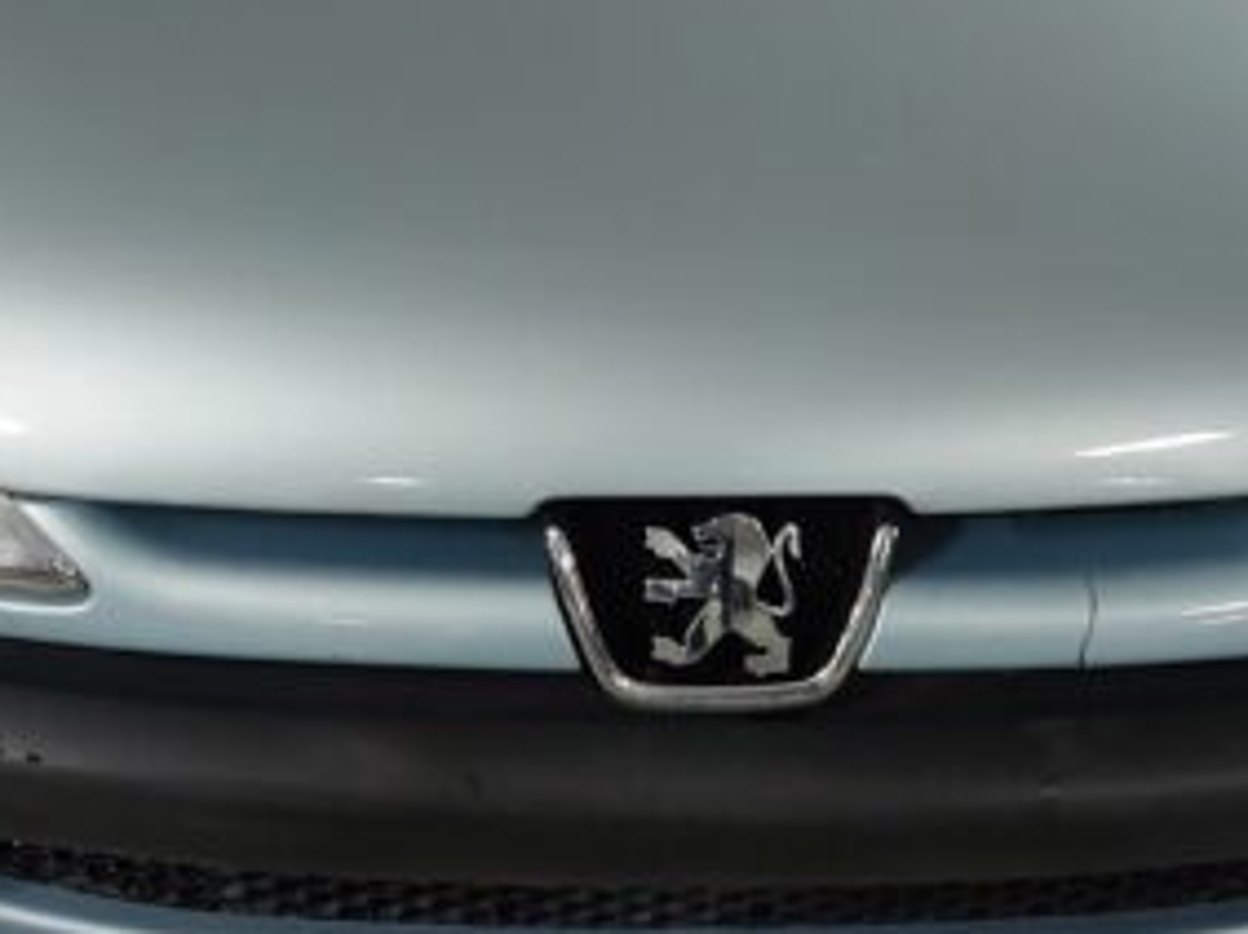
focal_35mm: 71
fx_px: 2558
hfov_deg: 27.4
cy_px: 4
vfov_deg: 20.1
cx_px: 544
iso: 400
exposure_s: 1/50
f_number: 1.8
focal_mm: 5.23
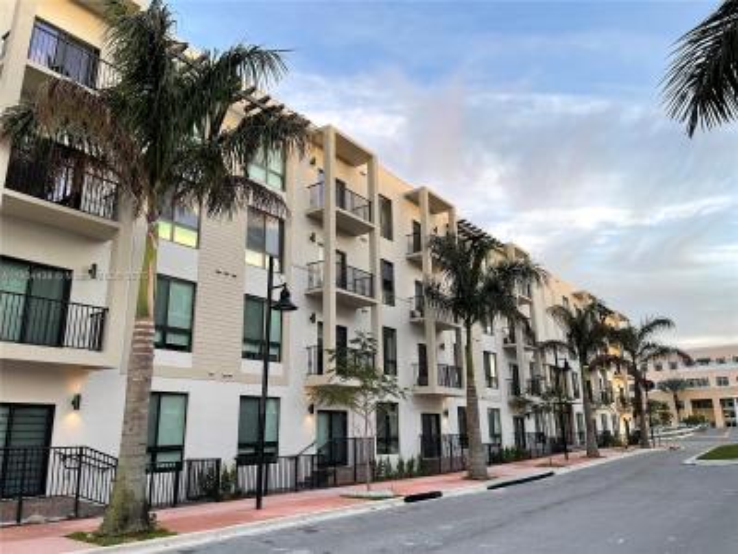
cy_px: 277
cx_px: 369
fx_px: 554
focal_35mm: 26
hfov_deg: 67.3
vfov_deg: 53.1
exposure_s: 1/129
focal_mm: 5.1
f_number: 1.6
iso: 32
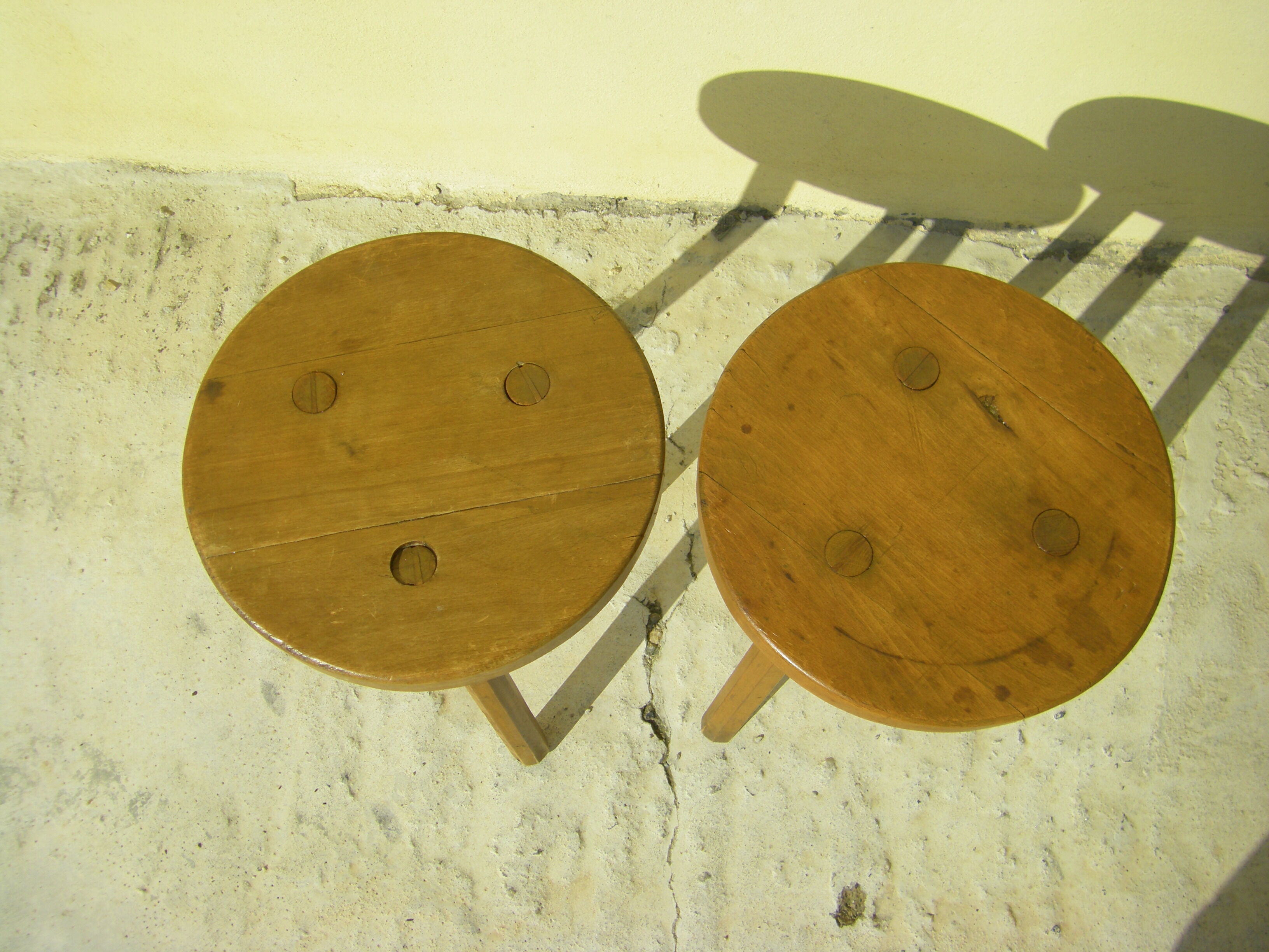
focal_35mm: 38
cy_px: 476
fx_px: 1393
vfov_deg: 37.7
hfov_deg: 49.0
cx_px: 634
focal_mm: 6.3
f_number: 7
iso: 64
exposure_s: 1/320
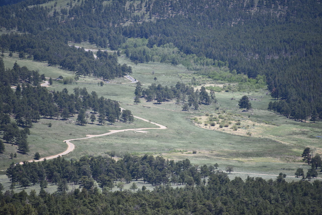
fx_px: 2684
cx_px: 161
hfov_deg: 6.9
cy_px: 108
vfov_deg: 4.6
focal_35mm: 300
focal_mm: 300
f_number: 5.6
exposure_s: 1/640
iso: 180
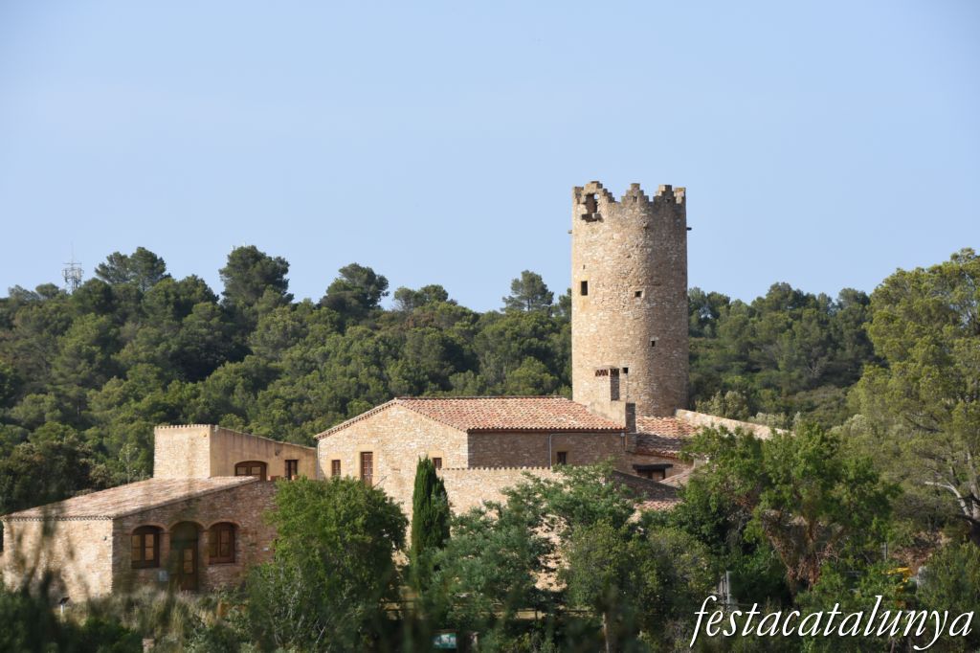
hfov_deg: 15.2
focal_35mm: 135
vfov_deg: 10.2
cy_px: 326
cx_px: 490
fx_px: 3674
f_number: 8
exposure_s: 1/1000
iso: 400
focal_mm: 90
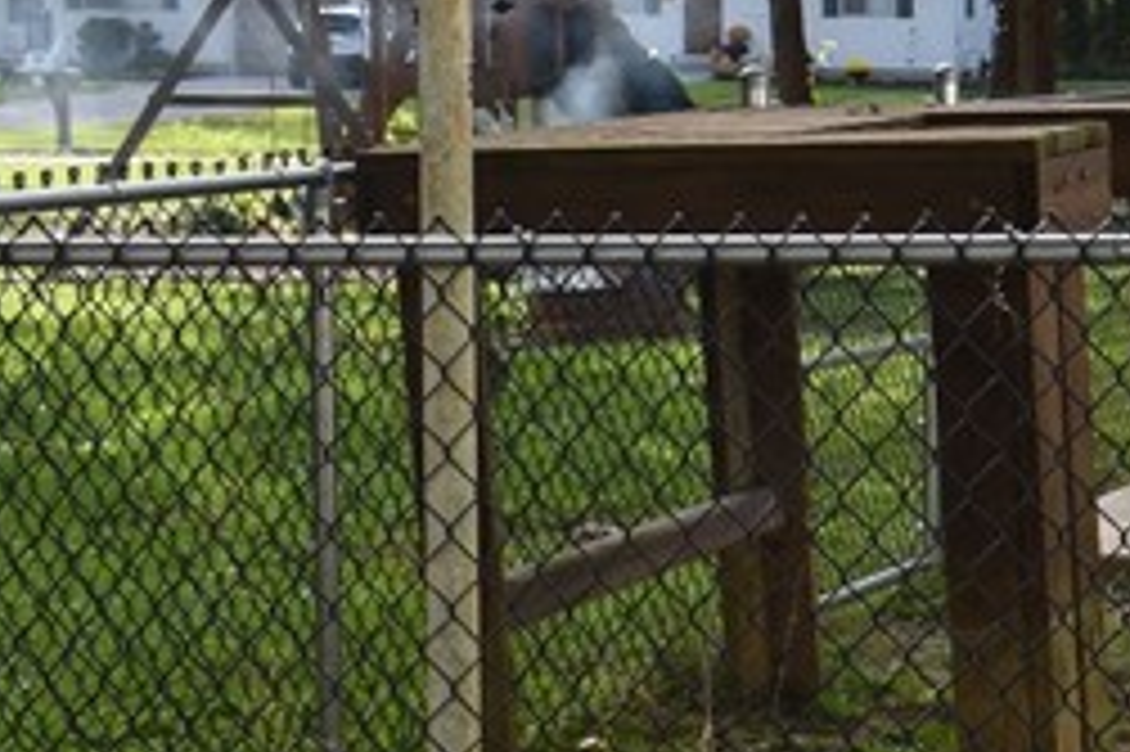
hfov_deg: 15.8
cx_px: 1805
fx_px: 3670
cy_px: 302
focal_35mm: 117
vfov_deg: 11.7
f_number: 5.6
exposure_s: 1/200
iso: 100
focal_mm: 18
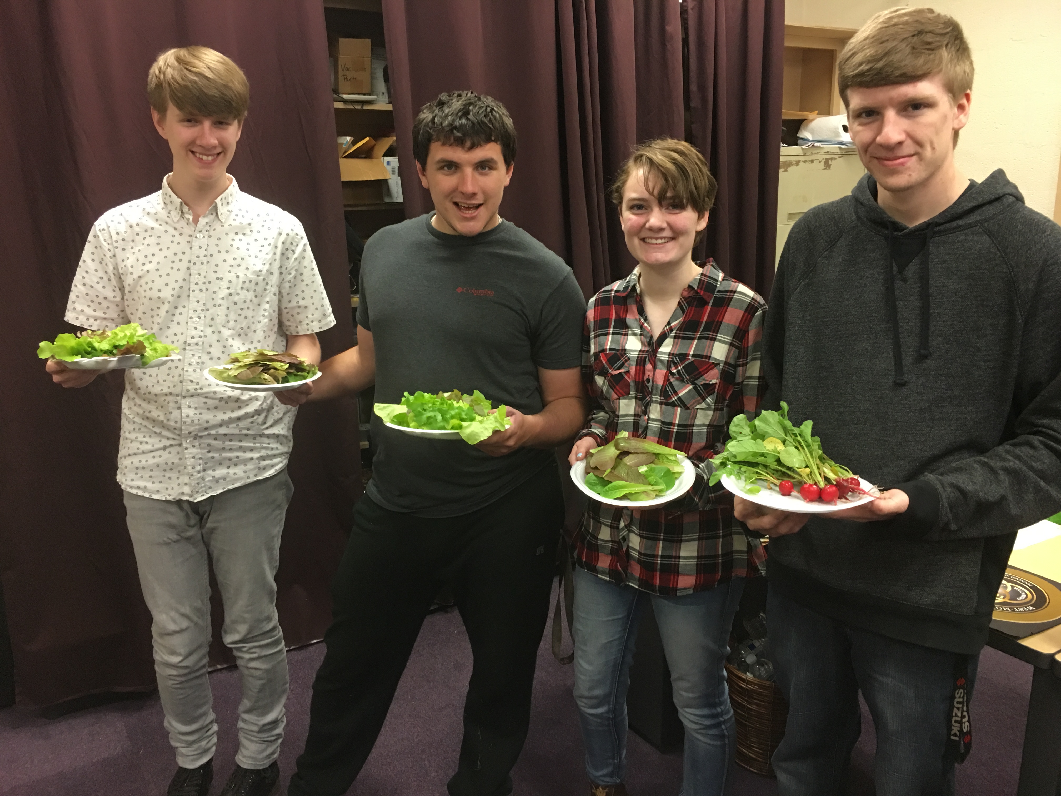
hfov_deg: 61.7
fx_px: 889
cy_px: 398
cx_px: 530
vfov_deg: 48.2
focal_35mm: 29
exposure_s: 1/15
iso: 80
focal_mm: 4.15
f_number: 2.2
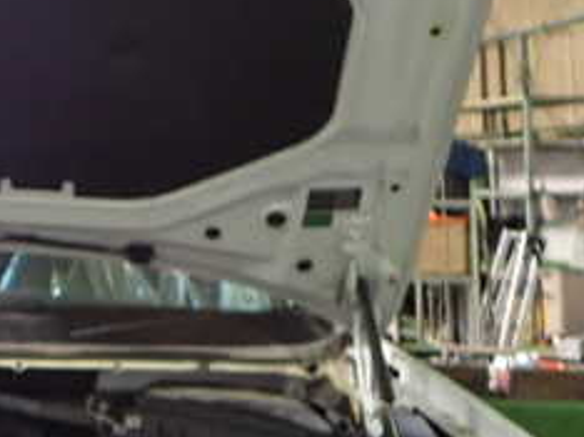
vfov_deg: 18.6
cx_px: -60
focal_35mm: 77
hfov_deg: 23.7
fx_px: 1298
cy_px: 2
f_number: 2.3
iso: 320
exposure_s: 1/30
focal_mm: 5.4
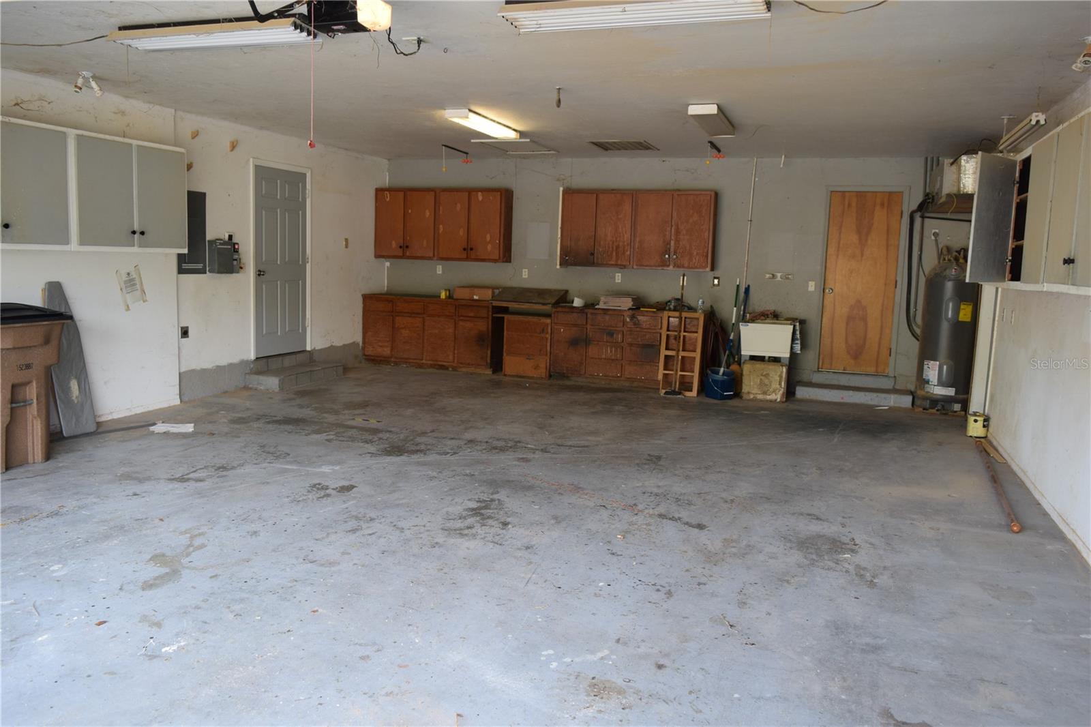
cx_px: 546
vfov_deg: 47.9
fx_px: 818
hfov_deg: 67.4
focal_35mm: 27
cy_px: 364
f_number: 5
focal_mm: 18
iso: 400
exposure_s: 1/100
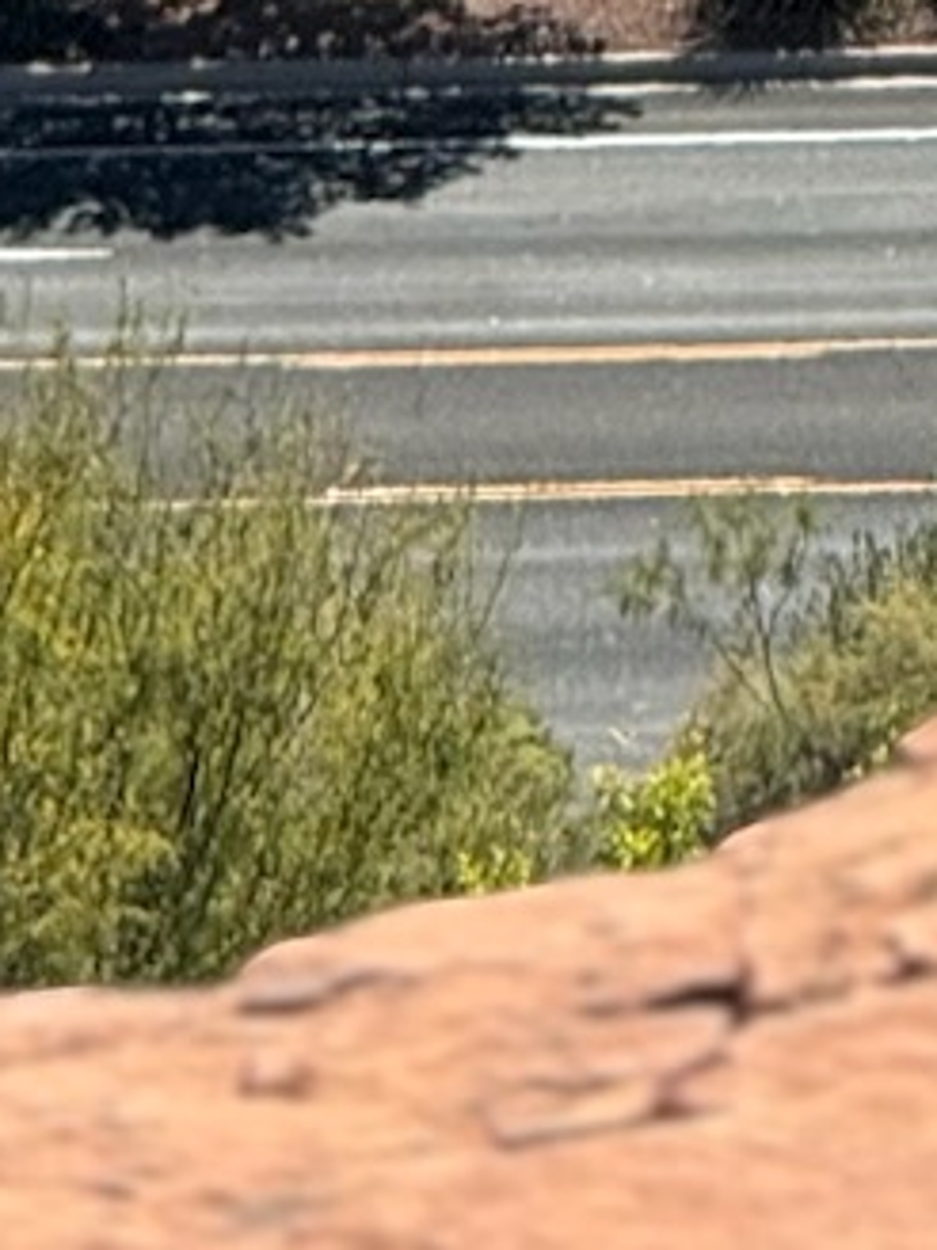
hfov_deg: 2.0
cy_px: -2409
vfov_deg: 2.6
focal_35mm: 750
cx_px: 2354
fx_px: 27068
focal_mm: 15.66
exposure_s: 1/1148
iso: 50
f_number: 2.8
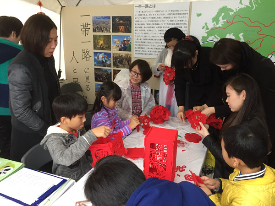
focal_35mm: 29
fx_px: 230
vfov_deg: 48.2
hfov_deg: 61.7
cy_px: 103
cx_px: 138
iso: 125
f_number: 2.2
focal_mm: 4.15
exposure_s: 1/30
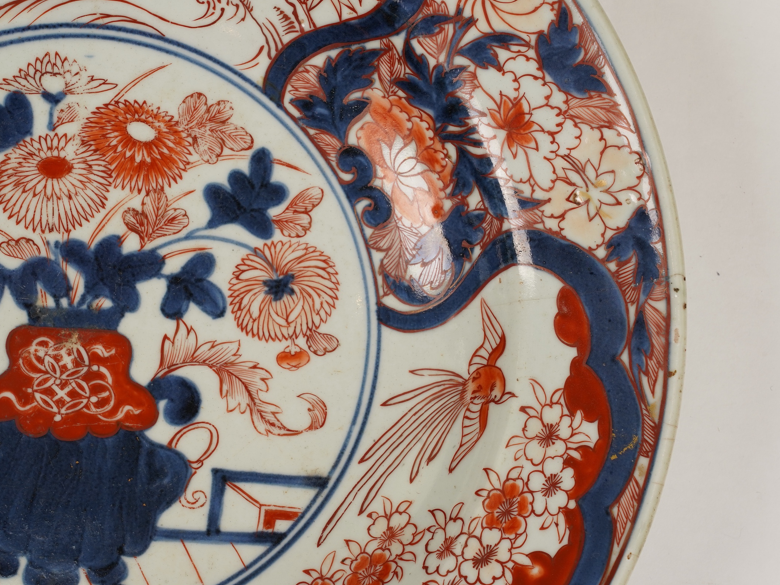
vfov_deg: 11.3
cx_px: 348
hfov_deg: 15.0
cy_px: 262
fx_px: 2952
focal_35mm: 131
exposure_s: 1/125
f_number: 16
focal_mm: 105
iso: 500
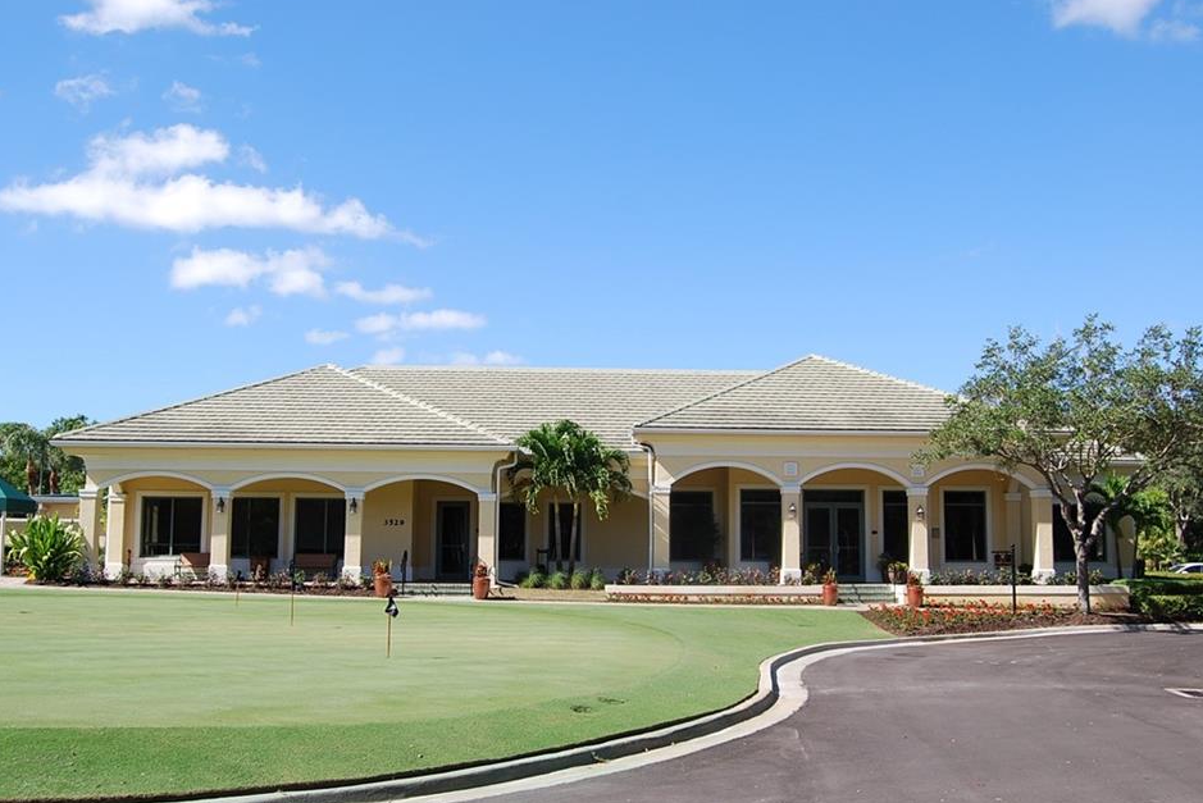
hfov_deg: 53.1
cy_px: 418
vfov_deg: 36.9
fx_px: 1203
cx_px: 591
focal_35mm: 36
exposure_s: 1/250
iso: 100
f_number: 8
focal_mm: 22
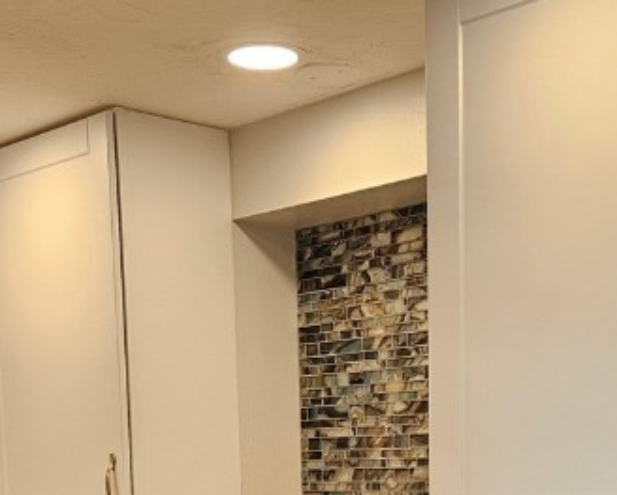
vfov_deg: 20.1
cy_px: 640
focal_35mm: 70
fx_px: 1279
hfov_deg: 27.1
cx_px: 359
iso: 100
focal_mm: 5.4
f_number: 1.8
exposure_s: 1/120
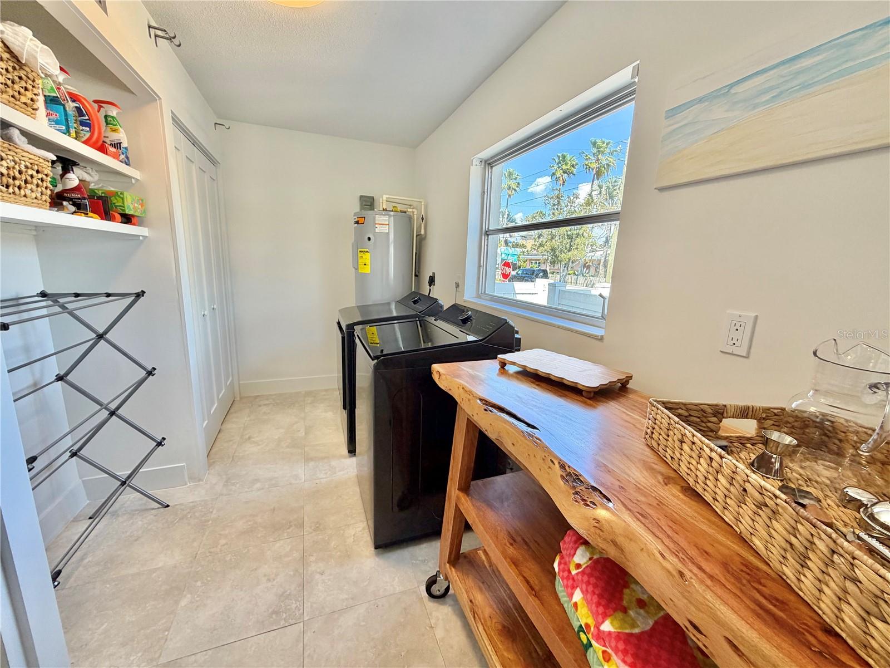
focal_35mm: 14
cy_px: 334
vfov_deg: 85.7
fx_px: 360
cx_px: 445
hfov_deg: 102.1
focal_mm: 2.22
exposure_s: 1/121
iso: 100
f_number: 2.2
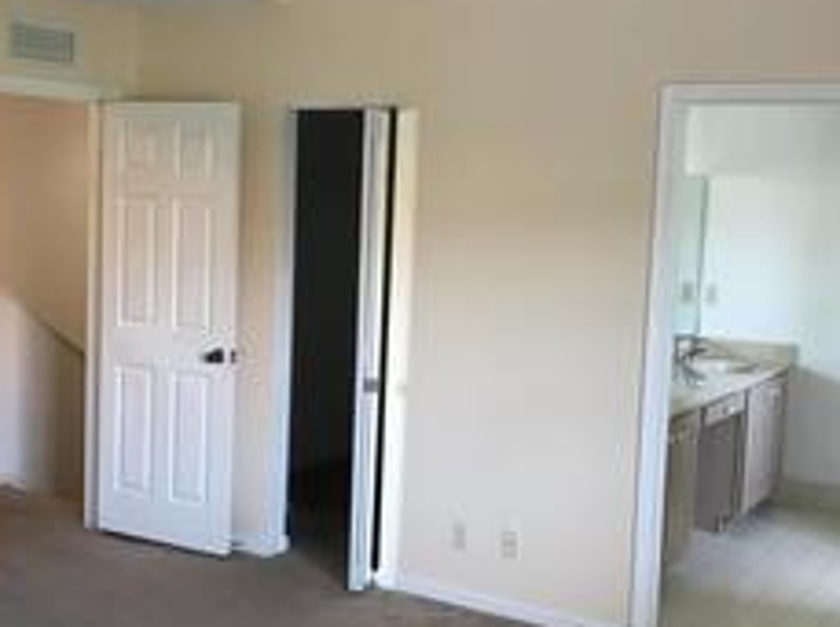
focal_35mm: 49
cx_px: 407
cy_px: 319
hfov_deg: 39.0
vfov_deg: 29.6
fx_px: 1187
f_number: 1.8
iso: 25
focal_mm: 3.99
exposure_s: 1/30
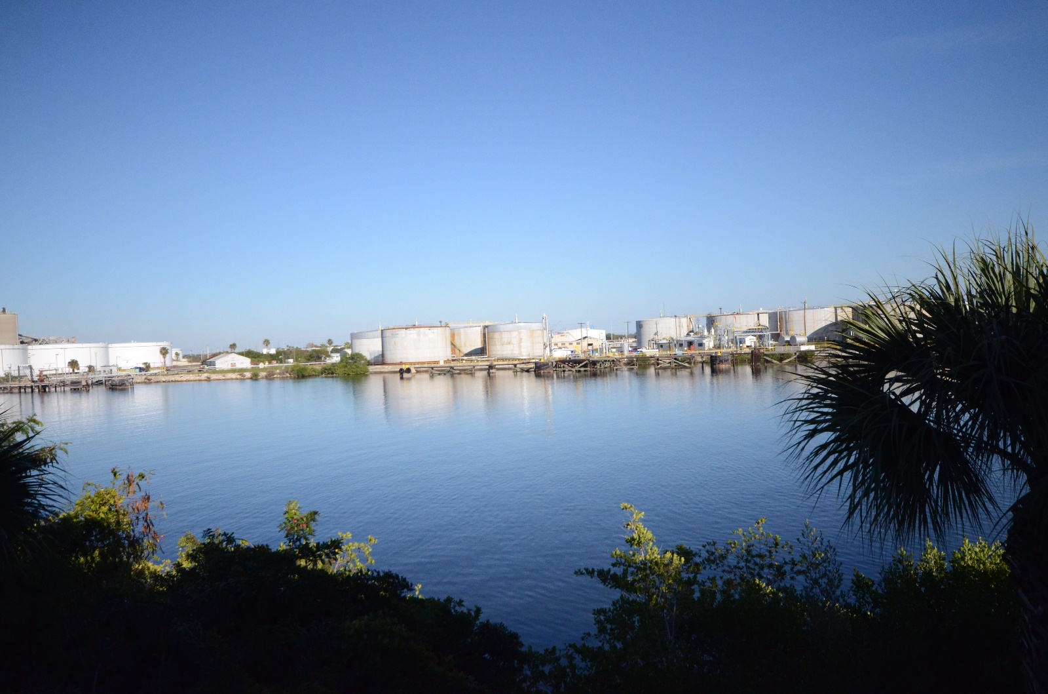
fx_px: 871
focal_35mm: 30
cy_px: 347
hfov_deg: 62.0
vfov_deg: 43.4
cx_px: 524
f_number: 5.6
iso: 2000
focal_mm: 20
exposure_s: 1/8000
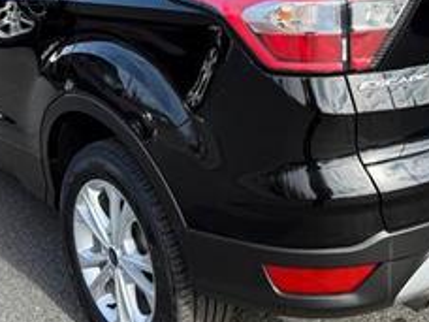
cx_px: 265
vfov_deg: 27.1
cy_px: 75
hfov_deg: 36.0
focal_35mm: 53
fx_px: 657
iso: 100
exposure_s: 1/1522
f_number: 1.78
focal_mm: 6.76
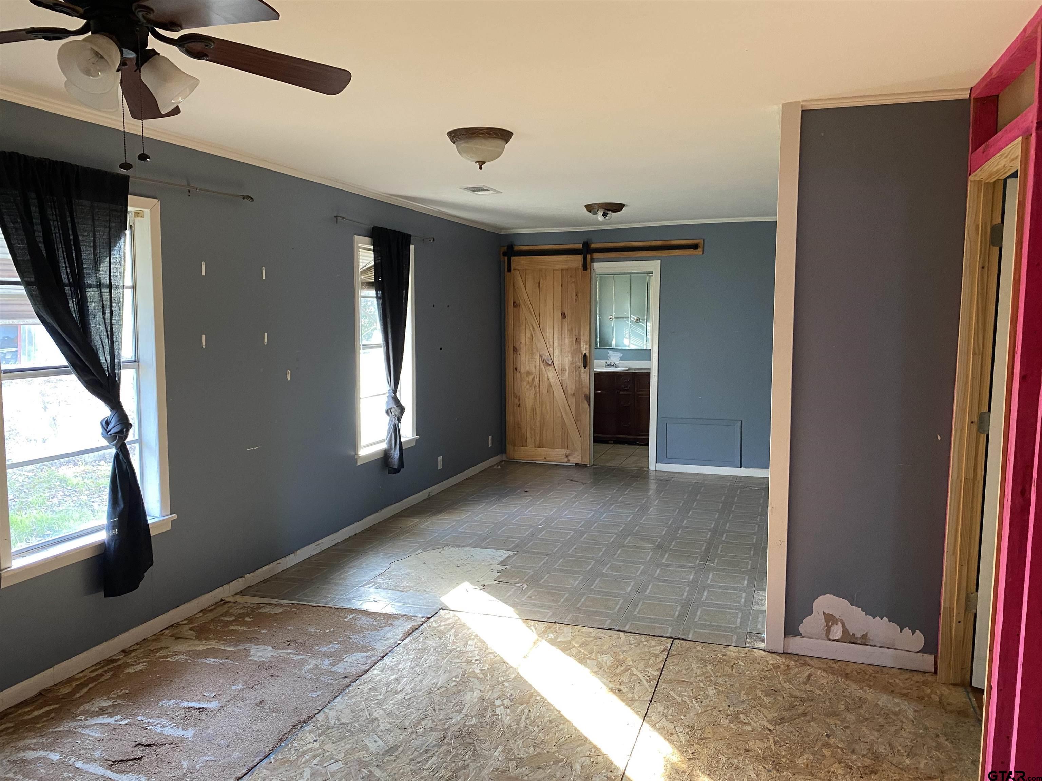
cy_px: 390
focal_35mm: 26
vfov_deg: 53.1
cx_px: 521
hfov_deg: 67.3
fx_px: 783
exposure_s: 1/60
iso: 250
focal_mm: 4.25
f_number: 1.8
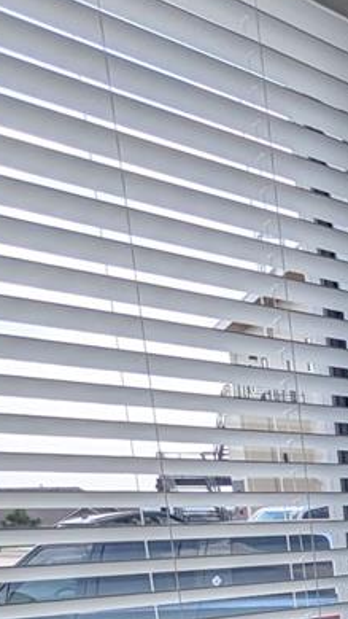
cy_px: 797
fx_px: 1131
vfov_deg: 26.2
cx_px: 821
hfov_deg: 13.3
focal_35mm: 69
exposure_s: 1/317
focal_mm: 2.35
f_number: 2.2
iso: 45
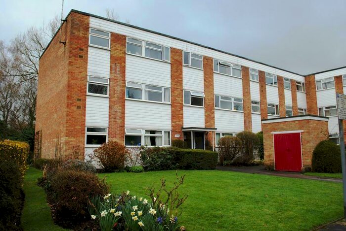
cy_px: 116
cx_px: 173
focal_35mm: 27
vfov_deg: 48.1
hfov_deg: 67.3
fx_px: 260
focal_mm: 18
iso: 100
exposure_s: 1/125
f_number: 5.6
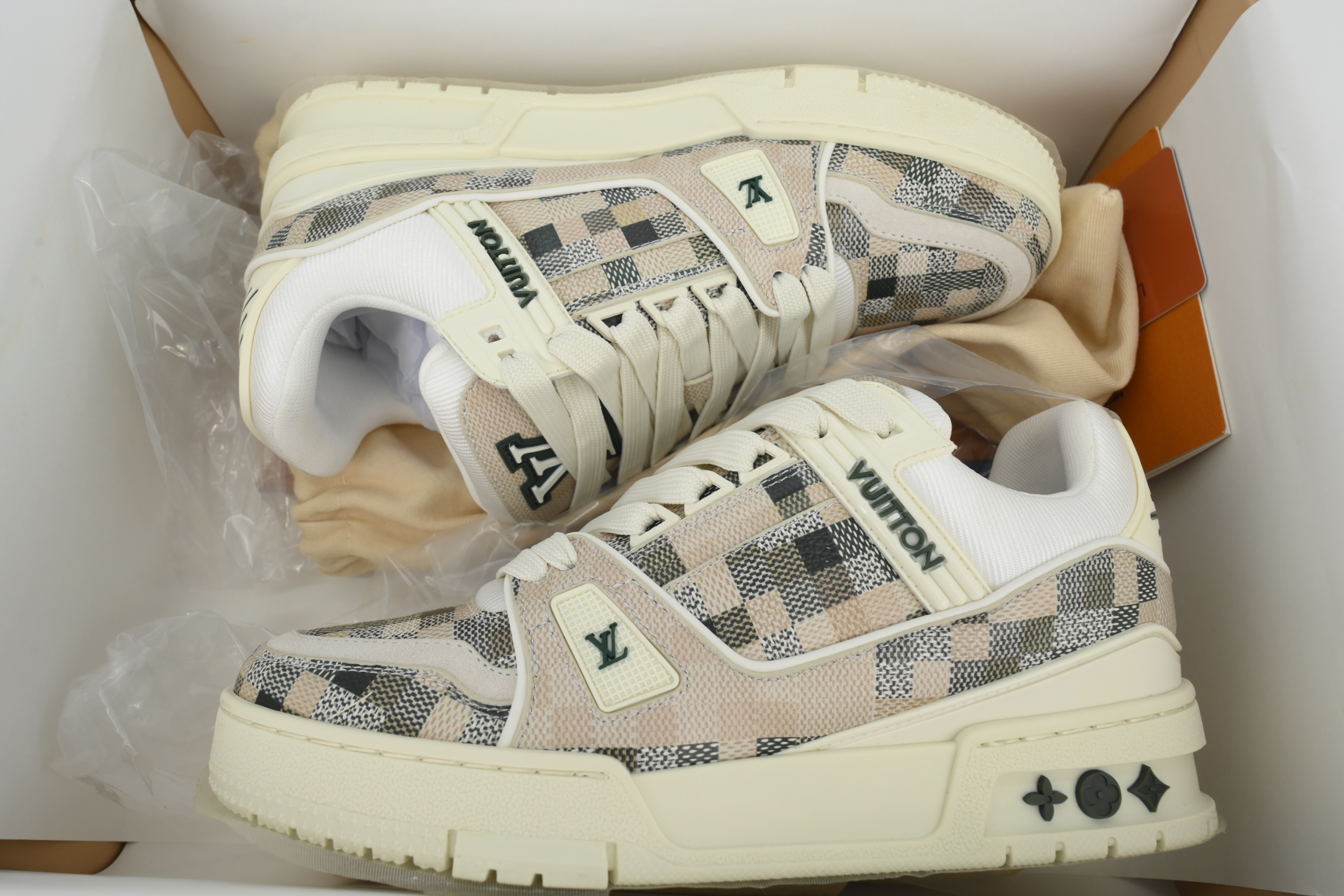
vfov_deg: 49.6
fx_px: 971
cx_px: 672
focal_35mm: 26
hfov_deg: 69.4
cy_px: 448
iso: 400
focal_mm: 26
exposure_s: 1/100
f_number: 11
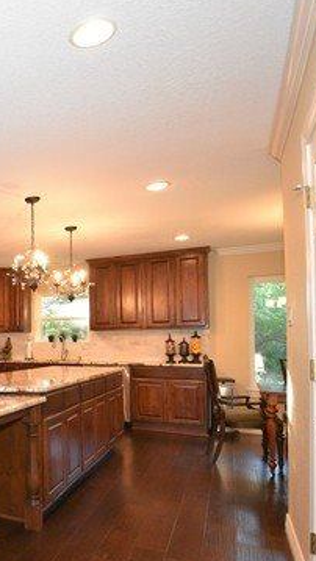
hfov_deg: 32.1
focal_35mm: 28
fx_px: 417
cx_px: -89
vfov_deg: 67.5
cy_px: 324
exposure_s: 1/100
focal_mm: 10
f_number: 4
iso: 1600
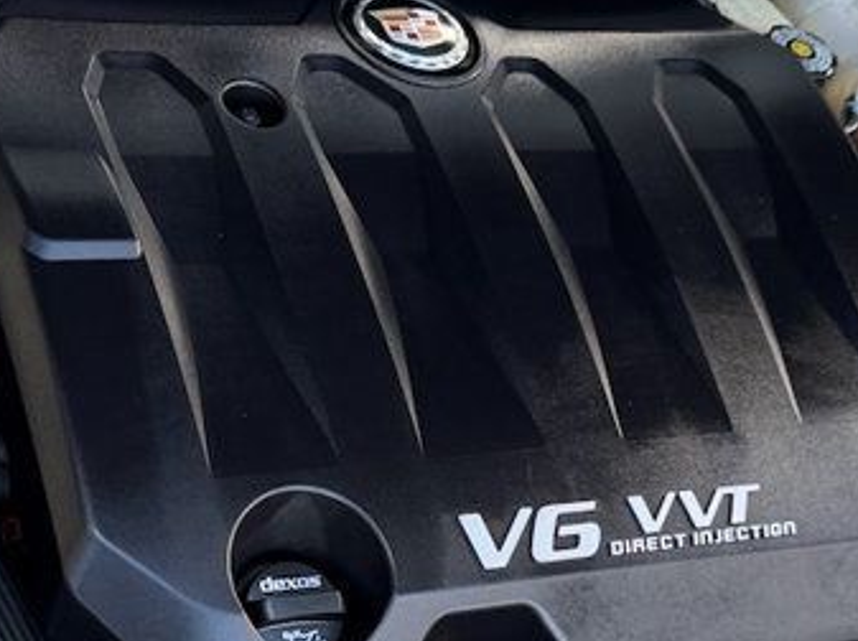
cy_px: 600
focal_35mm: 73
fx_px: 1807
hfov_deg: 26.6
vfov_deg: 19.7
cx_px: 328
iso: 125
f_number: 1.78
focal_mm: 6.76
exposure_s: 1/201
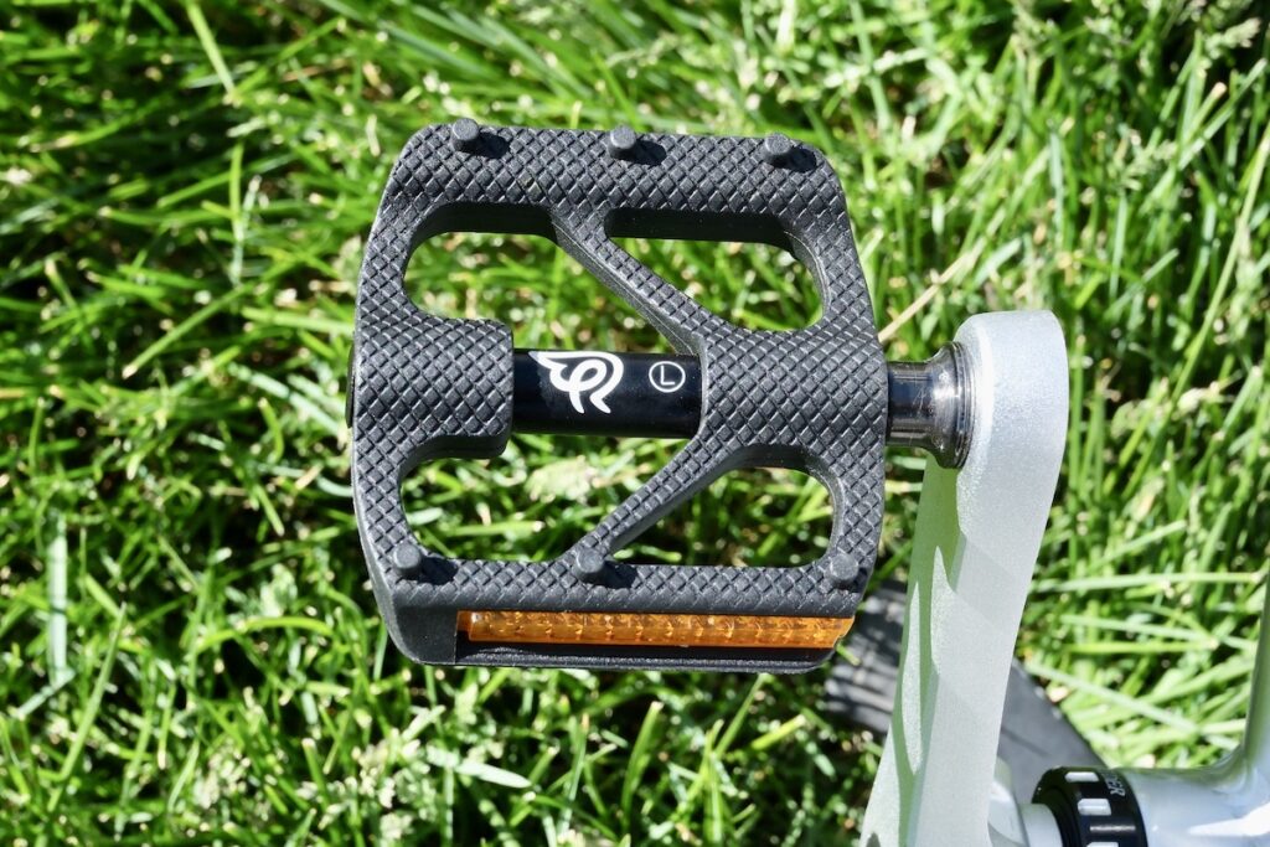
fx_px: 1588
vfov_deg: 29.9
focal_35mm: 45
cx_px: 635
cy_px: 424
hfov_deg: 43.6
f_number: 8
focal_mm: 30
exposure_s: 1/300
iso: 400
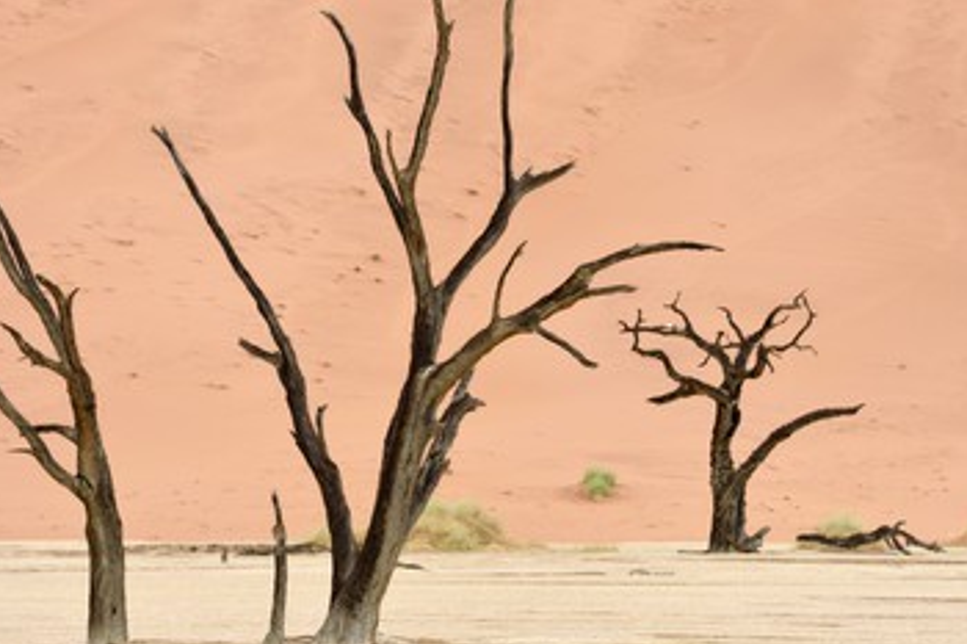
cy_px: 296
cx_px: 470
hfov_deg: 11.4
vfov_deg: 7.6
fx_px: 4832
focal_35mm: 180
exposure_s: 1/160
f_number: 9
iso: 200
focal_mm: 150
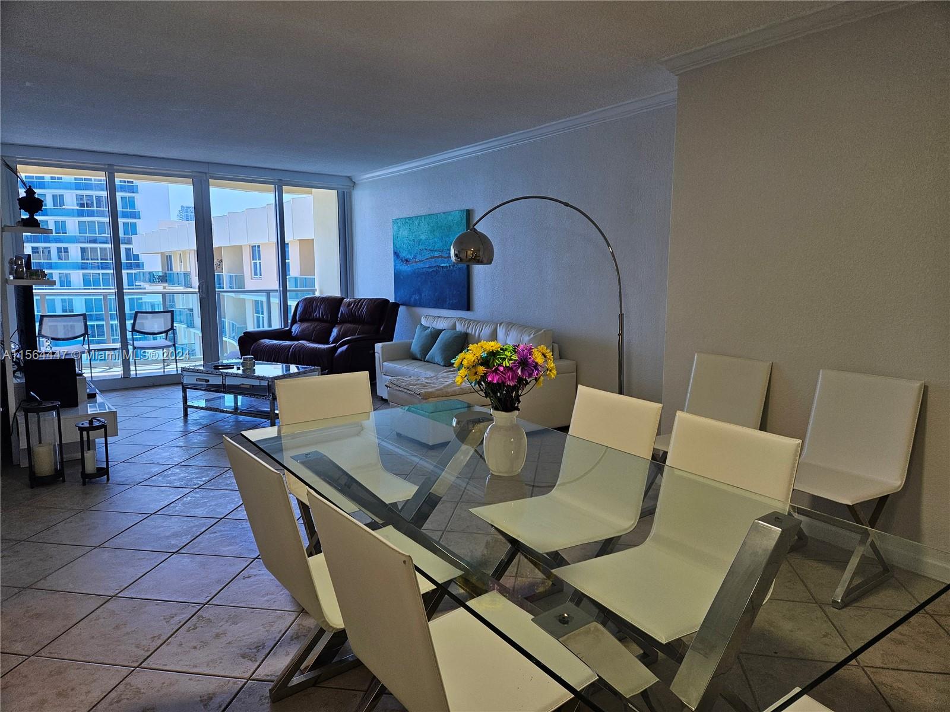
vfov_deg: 58.9
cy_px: 356
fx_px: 631
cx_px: 475
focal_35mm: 23
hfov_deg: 73.9
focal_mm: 5.4
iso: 80
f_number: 1.8
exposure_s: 1/120
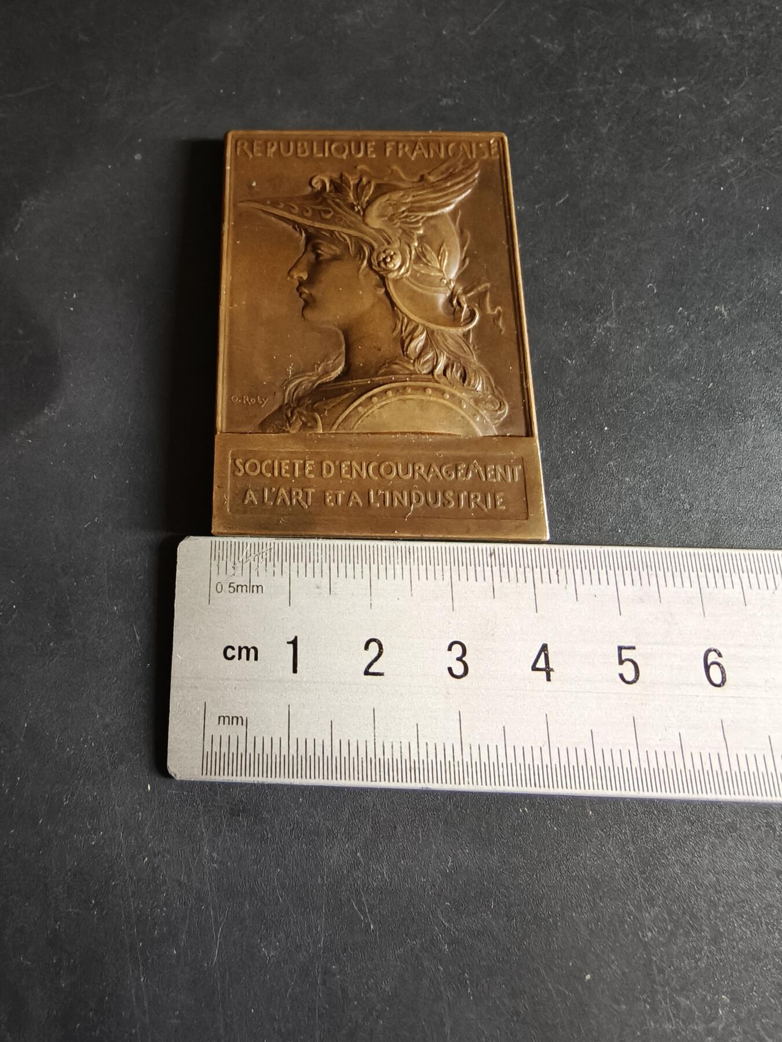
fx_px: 693
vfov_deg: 73.9
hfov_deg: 58.9
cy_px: 521
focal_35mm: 23
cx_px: 391
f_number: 2
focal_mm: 2.32
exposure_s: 1/20
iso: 3200
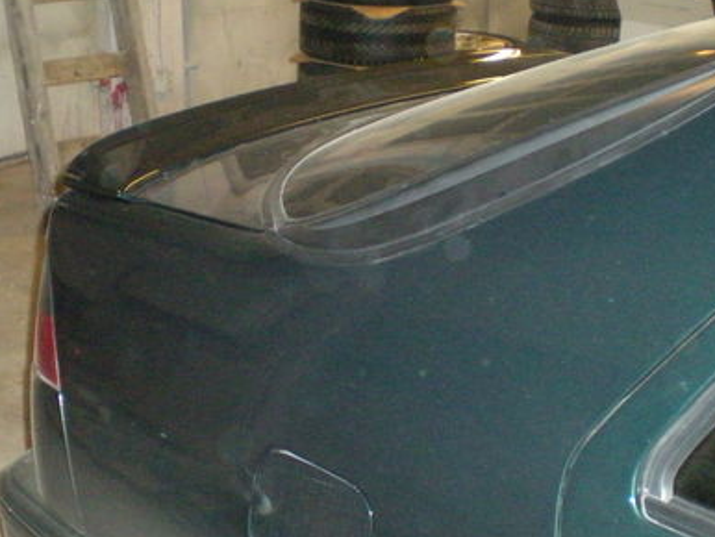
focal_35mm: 63
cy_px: 287
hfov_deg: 30.7
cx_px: 383
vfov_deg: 23.3
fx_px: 1302
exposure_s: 1/60
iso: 800
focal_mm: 6.3
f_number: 3.1
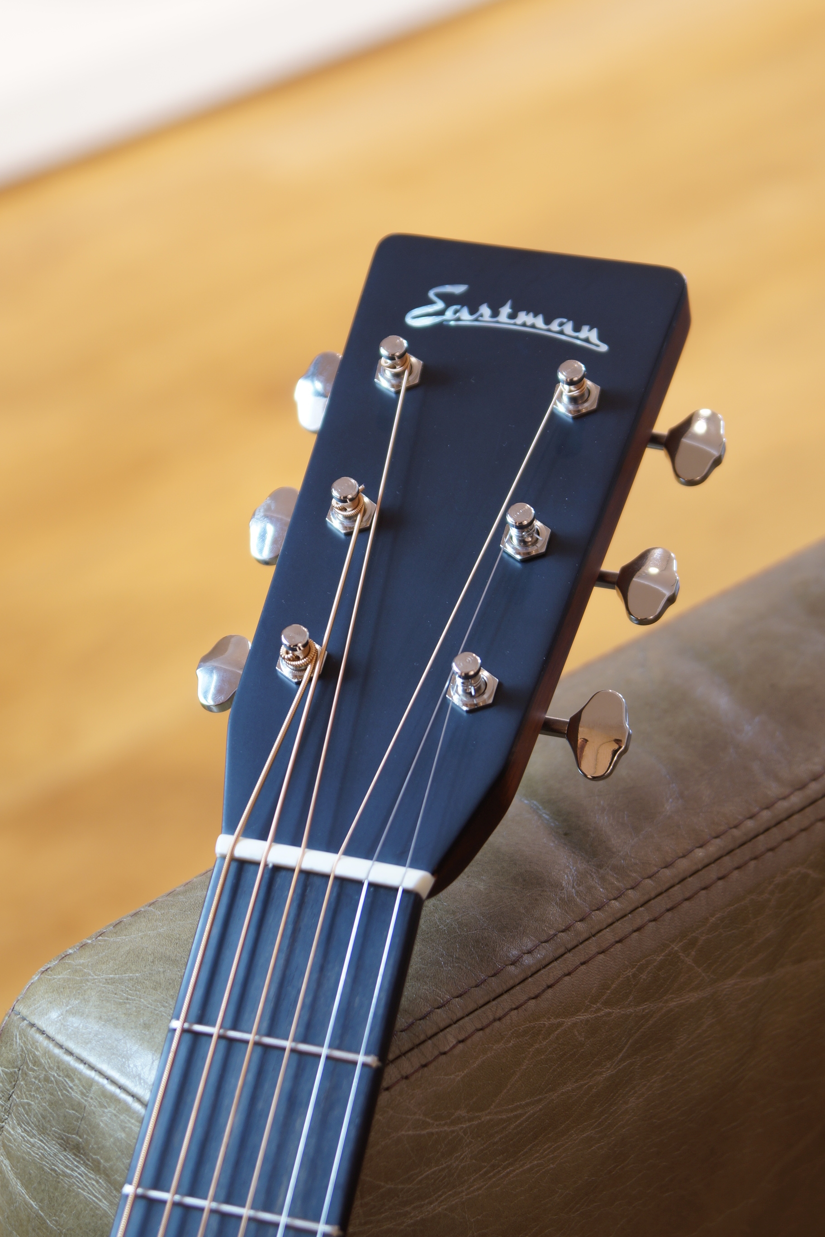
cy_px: 618
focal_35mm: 105
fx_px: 3609
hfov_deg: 13.0
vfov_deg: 19.5
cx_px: 412
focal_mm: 70
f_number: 4.5
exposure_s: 1/5
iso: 100
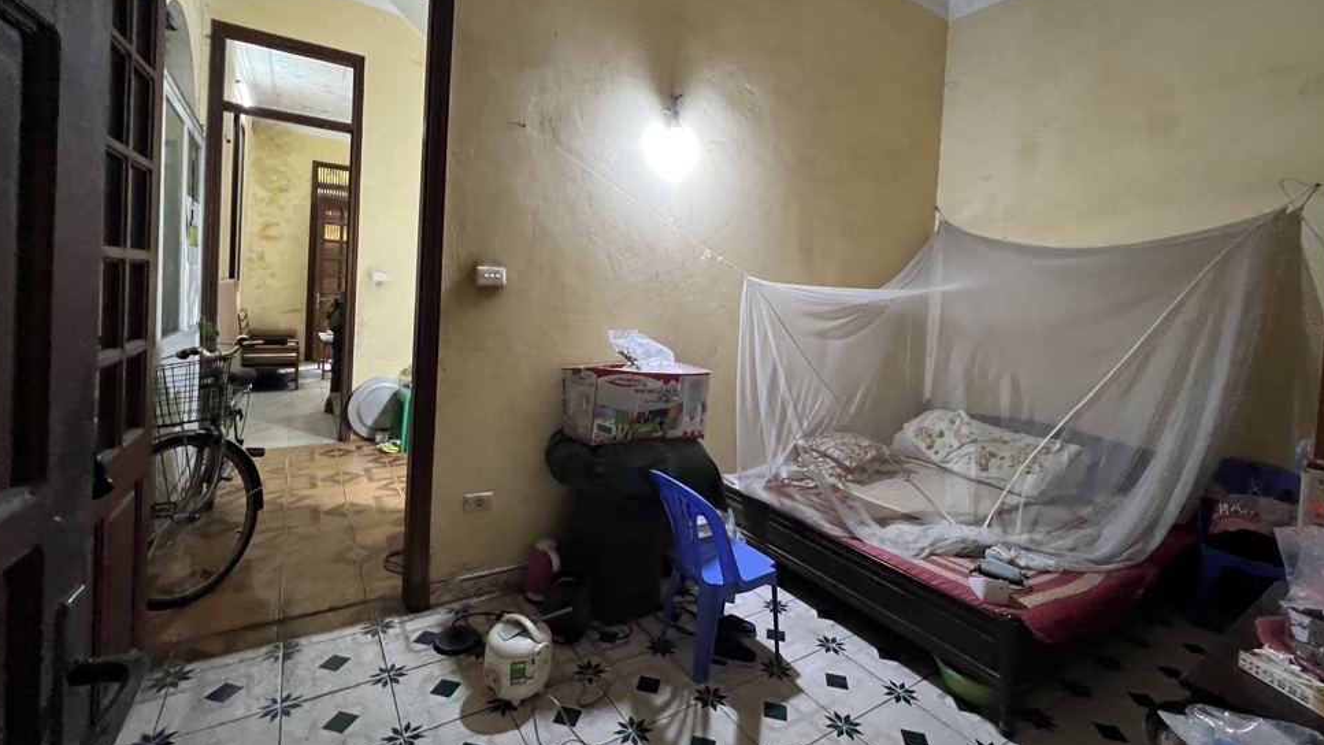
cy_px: 314
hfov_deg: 103.0
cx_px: 660
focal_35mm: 15
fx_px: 527
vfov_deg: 70.1
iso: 640
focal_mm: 1.57
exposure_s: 1/60
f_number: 1.8
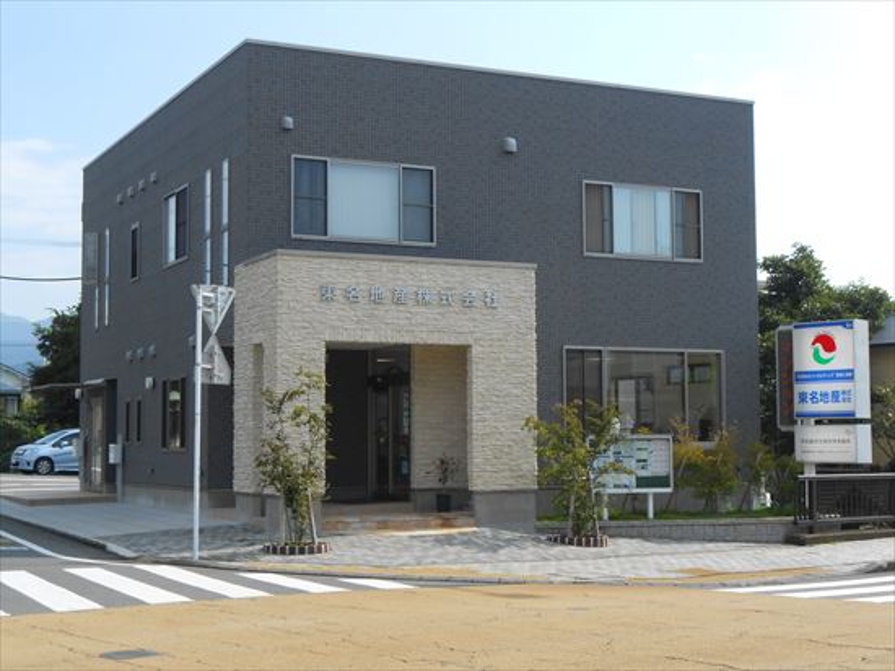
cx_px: 448
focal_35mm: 56
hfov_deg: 34.4
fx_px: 1447
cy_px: 336
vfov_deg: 26.1
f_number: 5.2
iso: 80
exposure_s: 1/320
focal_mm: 10
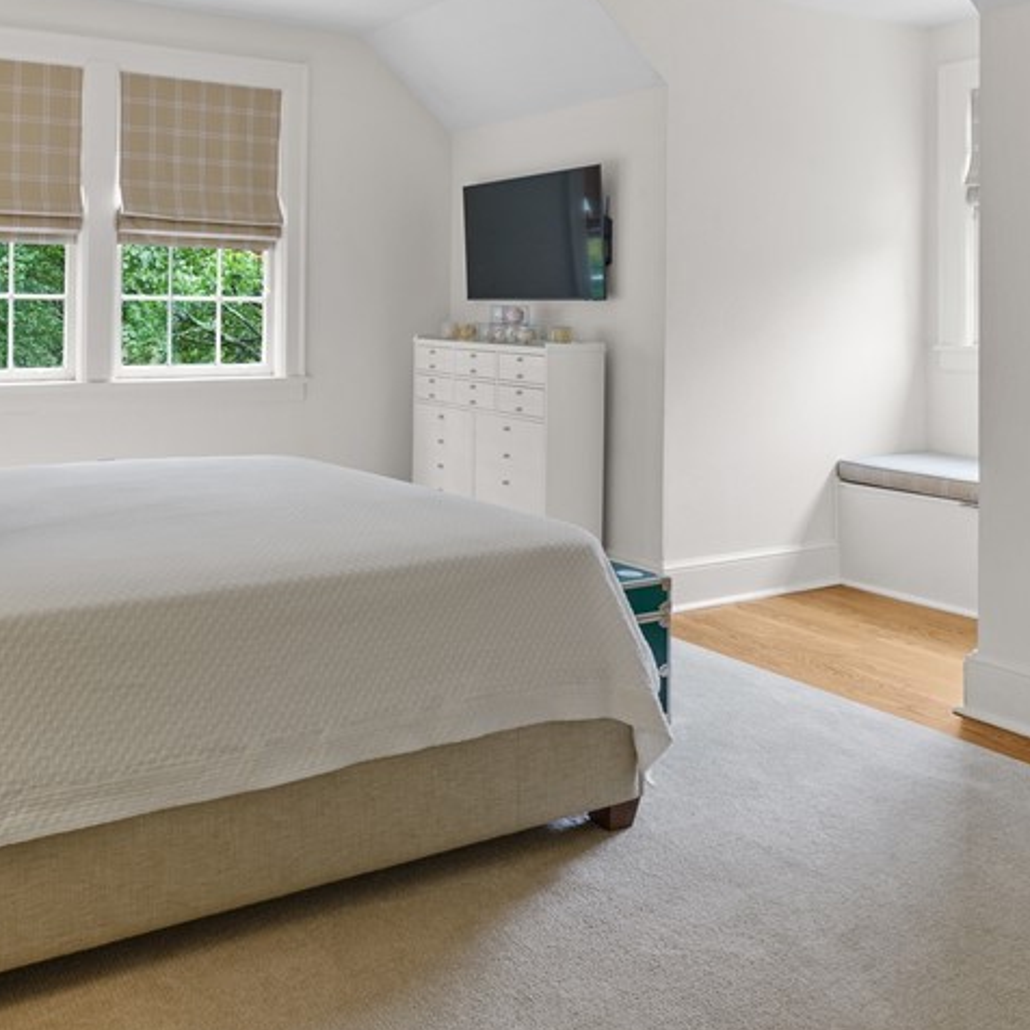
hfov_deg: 51.1
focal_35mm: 31
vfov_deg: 51.7
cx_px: 303
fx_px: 1044
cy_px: 353
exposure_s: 1/15
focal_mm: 16
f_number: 6.3
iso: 1250
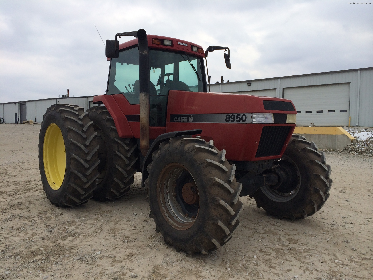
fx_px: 323
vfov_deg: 46.8
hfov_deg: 60.0
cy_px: 140
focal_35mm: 30
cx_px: 186
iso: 32
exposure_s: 1/1466
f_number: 2.2
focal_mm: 4.12
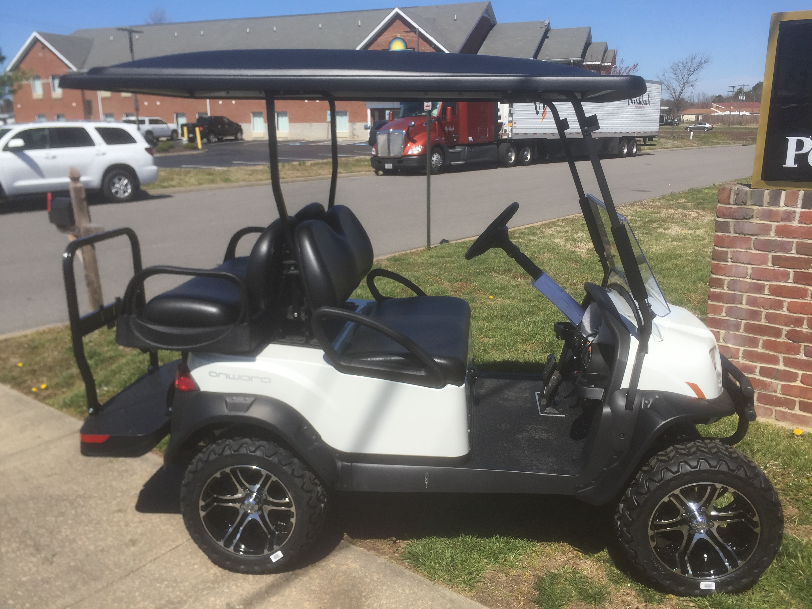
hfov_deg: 61.7
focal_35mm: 29
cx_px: 406
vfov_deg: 48.2
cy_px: 304
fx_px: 680
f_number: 2.2
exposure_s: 1/2639
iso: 32
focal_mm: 4.15
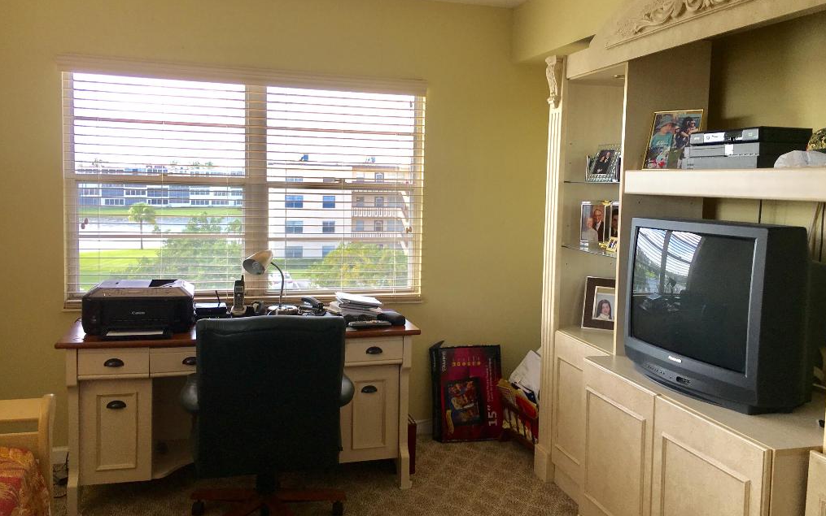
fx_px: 698
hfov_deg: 61.2
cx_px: 415
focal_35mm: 31
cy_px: 231
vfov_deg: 40.6
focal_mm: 4.15
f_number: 2.2
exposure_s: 1/120
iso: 25
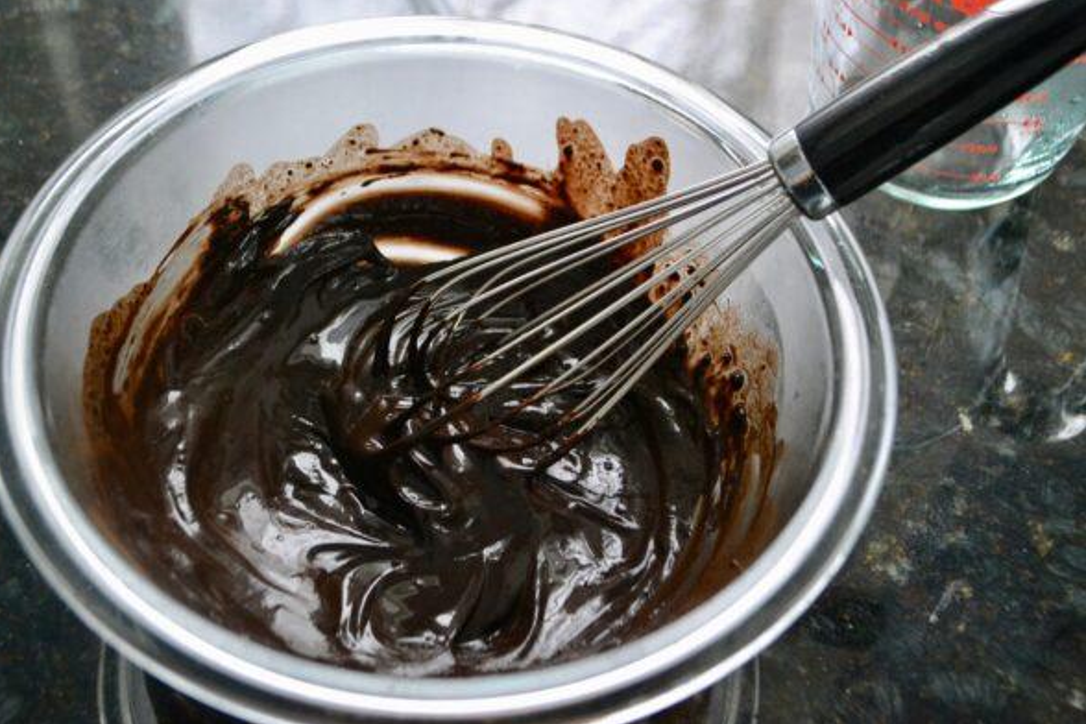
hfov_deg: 40.3
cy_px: 362
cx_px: 534
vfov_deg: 27.5
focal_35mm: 49
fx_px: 1478
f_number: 4.8
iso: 1400
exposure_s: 1/60
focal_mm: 32
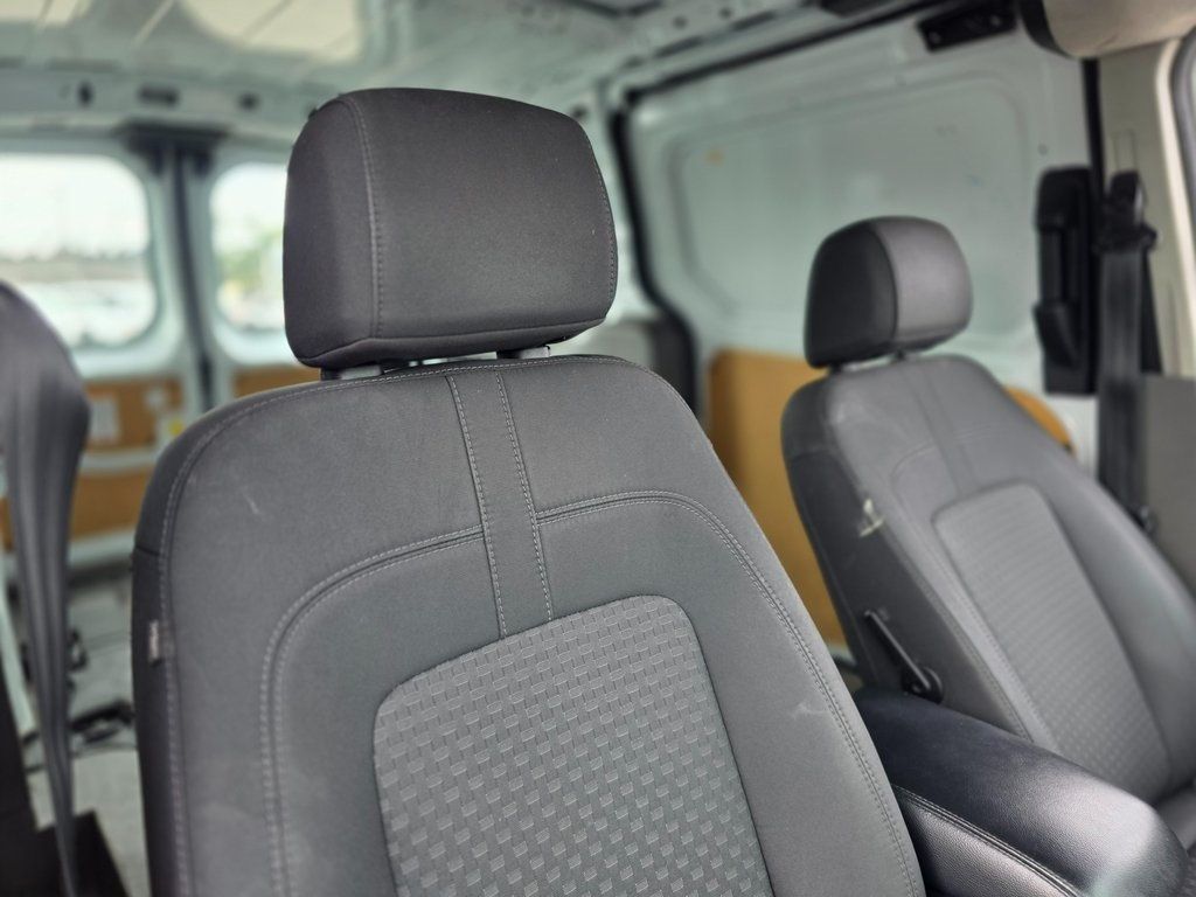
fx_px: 795
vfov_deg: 58.9
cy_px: 448
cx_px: 598
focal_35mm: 23
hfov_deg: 73.9
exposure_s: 1/180
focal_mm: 6.3
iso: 100
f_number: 1.7
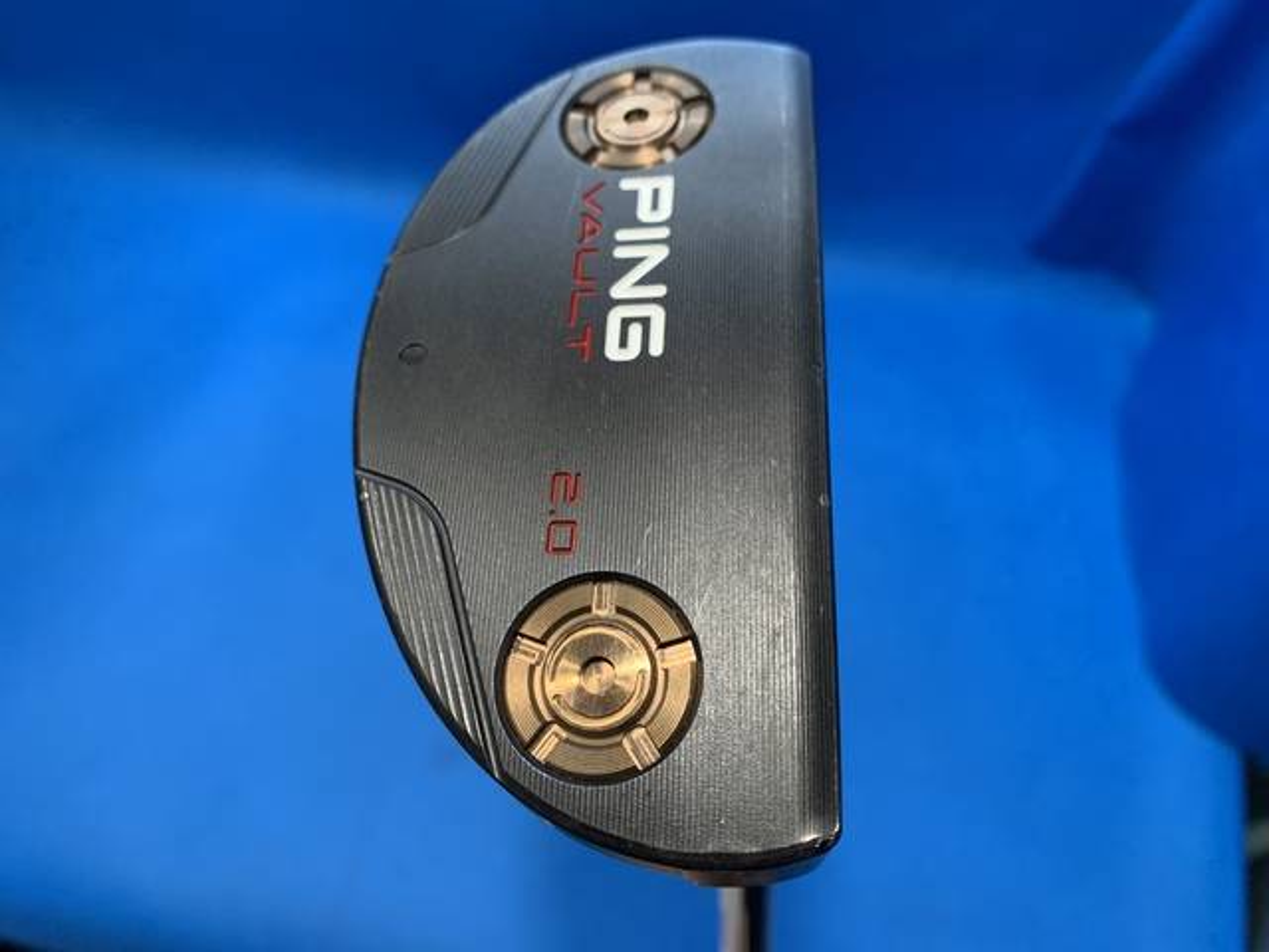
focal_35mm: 26
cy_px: 476
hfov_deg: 67.3
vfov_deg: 53.1
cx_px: 634
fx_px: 953
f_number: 1.8
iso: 80
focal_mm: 4.25
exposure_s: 1/60
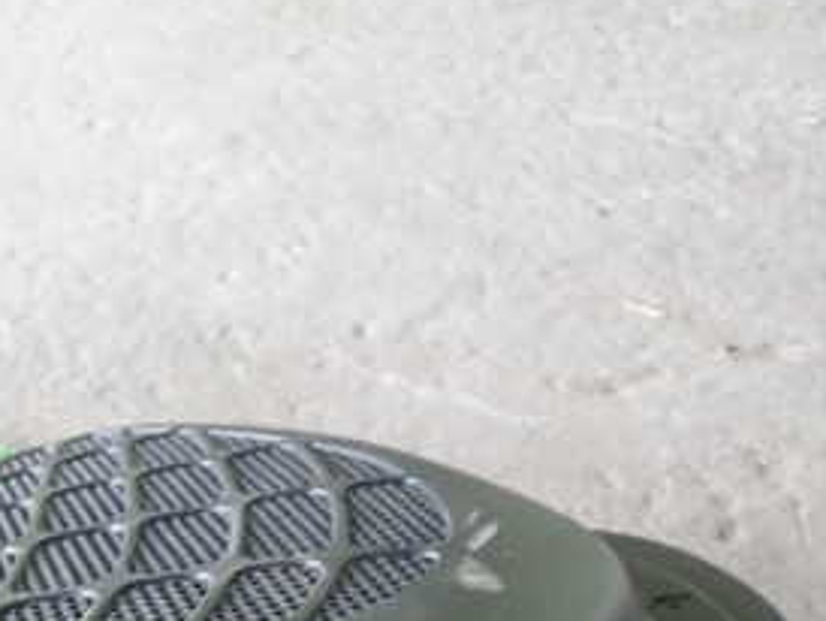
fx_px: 1672
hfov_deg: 26.3
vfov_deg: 20.2
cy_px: 660
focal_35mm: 70
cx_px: 3
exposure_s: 1/30
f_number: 2.4
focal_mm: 5.79
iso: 800
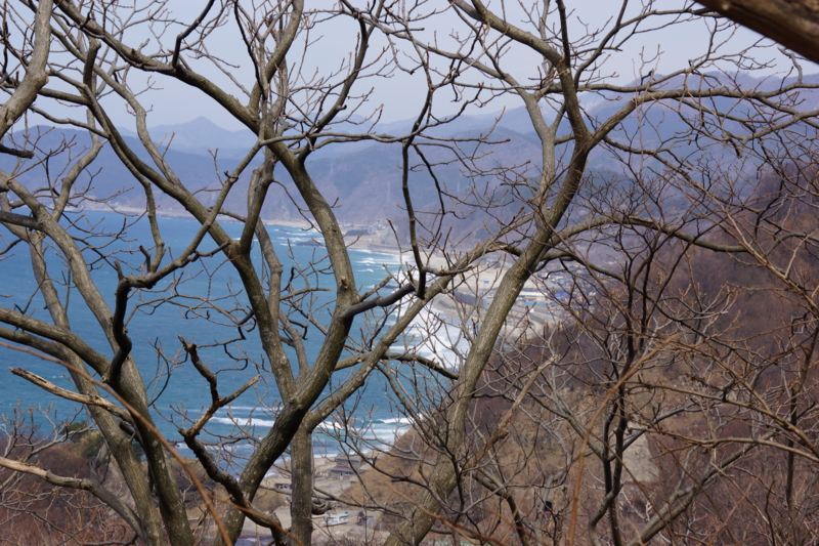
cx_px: 410
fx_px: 2661
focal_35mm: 117
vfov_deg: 11.7
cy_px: 273
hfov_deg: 17.5
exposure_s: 1/160
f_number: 11
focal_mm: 78
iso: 100
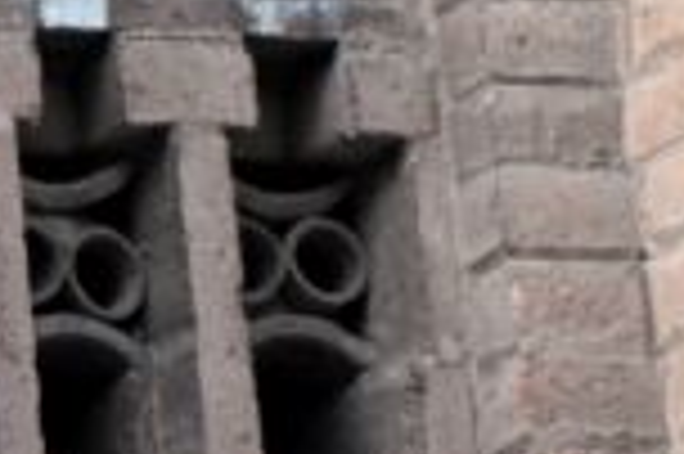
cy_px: -463
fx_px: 20201
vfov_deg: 1.3
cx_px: -855
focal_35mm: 1064
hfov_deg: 1.9
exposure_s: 1/500
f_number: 5.6
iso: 2500
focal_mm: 105
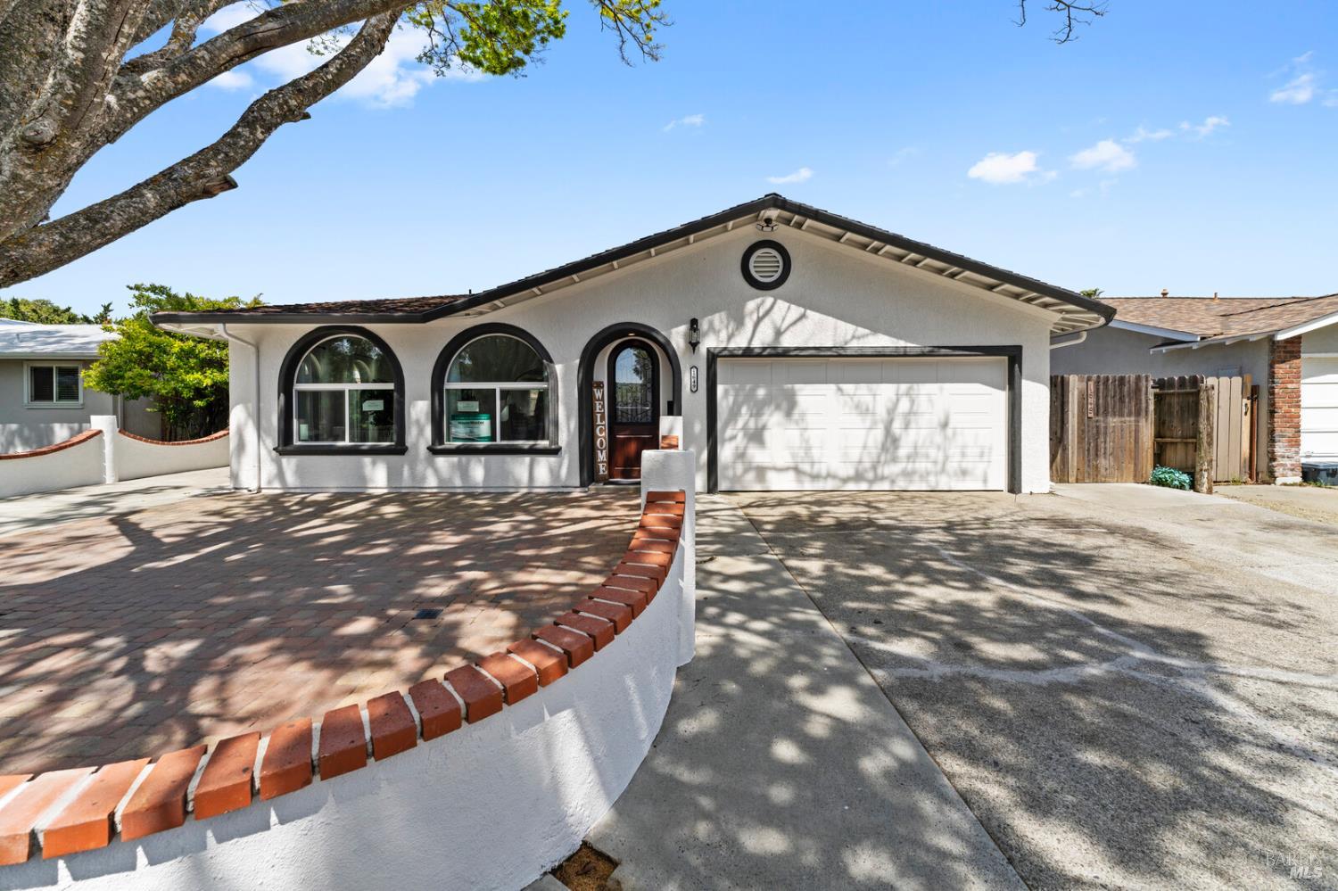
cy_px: 446
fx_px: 520
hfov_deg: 104.3
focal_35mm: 14
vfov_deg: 81.2
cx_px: 669
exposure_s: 1/640
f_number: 7.1
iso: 200
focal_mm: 14
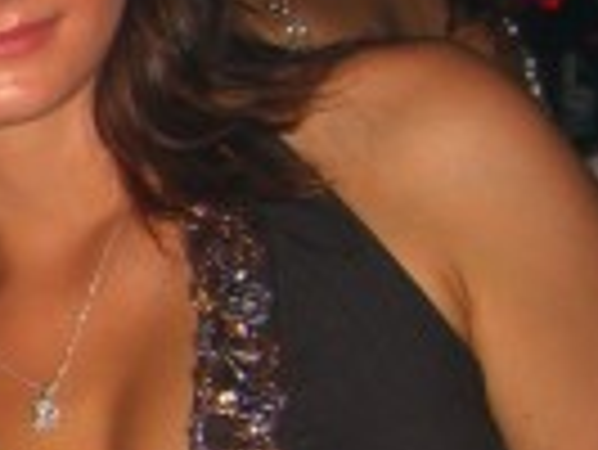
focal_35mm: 171
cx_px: -468
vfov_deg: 8.7
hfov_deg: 10.8
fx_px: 2957
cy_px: 382
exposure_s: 1/60
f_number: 2.8
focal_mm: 7.9
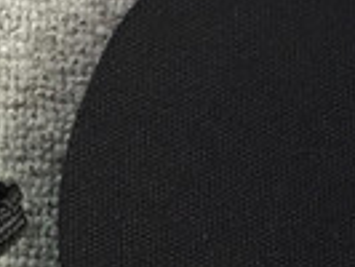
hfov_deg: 9.4
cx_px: 27
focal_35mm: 209
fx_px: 2145
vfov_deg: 7.0
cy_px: 447
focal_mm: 3.3
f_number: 2.4
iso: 25
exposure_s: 1/100
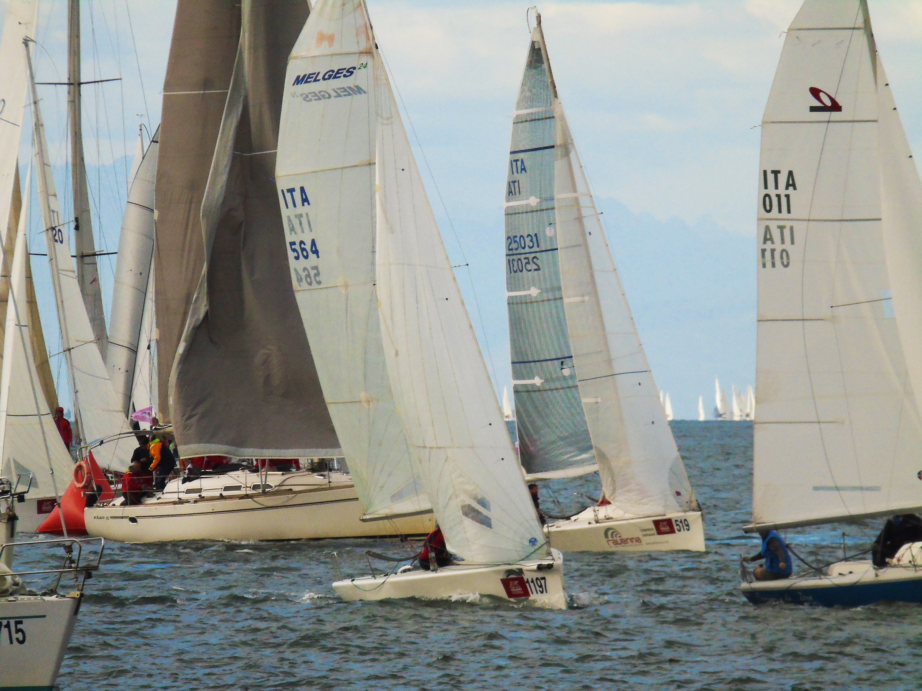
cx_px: 461
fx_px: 19204
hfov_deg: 2.8
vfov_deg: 2.1
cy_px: 346
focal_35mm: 721
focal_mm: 129
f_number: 8.1
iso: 200
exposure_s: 1/1000
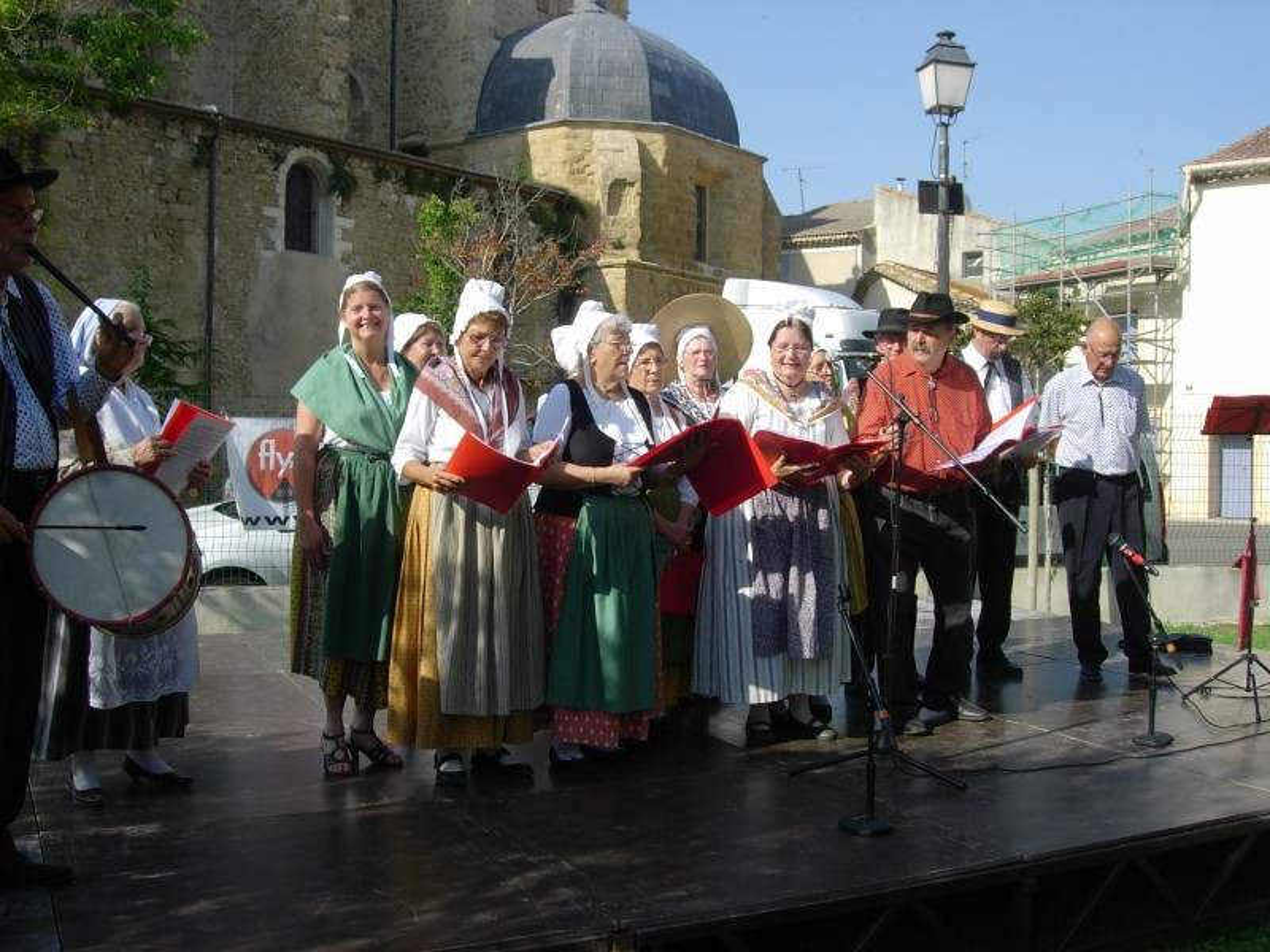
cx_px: 635
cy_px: 476
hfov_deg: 49.0
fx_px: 1394
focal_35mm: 38
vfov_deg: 37.7
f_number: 4.8
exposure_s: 1/470
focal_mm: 7.8
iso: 64
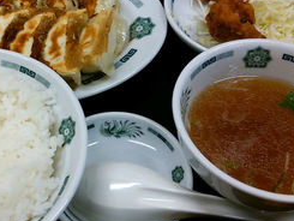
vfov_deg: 29.7
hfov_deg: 38.4
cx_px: 95
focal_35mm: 49
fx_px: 416
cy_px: 98
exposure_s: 1/59
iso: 64
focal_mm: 4.06
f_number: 1.94
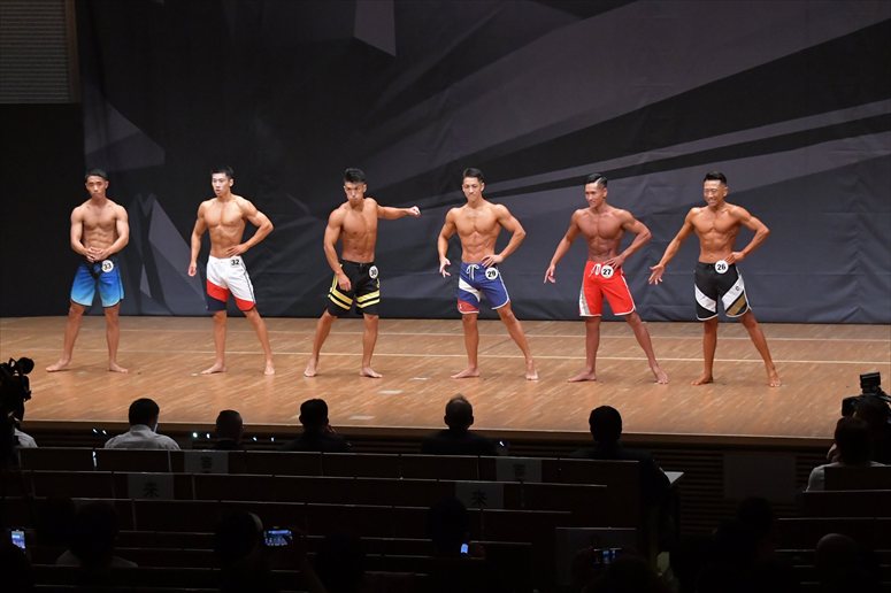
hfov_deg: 18.9
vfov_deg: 12.7
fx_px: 2672
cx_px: 446
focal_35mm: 108
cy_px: 296
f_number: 5.6
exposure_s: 1/400
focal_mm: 72
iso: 6400
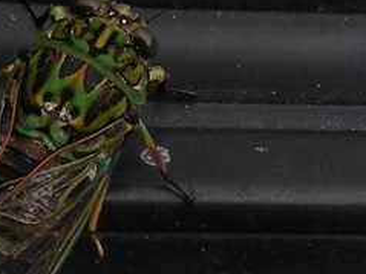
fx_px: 909
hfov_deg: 21.9
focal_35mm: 86
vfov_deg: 17.0
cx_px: -2
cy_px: 218
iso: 50
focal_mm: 6.3
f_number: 3.5
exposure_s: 1/118
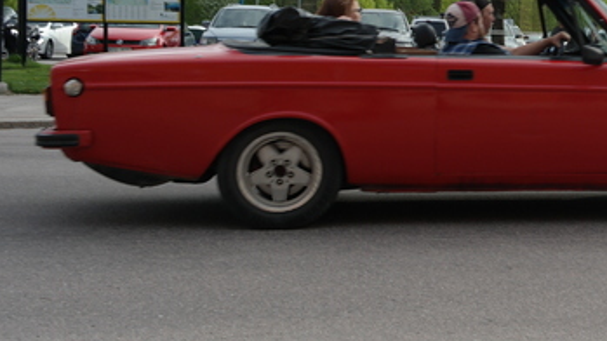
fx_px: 1158
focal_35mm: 72
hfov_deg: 27.1
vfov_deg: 16.5
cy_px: 41
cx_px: 654
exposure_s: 1/200
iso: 100
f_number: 5
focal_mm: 20
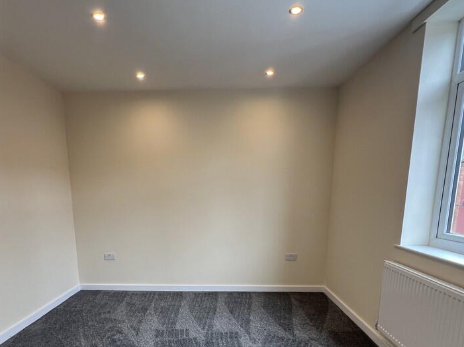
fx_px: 255
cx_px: 209
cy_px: 241
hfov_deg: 84.4
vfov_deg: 66.1
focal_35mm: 19
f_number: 1.8
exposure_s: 1/99
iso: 100
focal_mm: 1.57
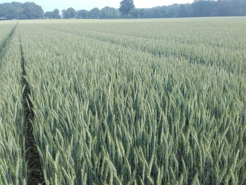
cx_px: 123
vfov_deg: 45.4
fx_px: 220
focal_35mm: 31
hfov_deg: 58.4
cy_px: 92
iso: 50
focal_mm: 3.31
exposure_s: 1/379
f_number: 2.2
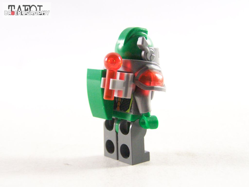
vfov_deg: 21.3
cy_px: 94
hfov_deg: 28.2
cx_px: 124
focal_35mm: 69
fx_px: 496
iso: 400
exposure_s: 1/60
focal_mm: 11.5
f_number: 3.2
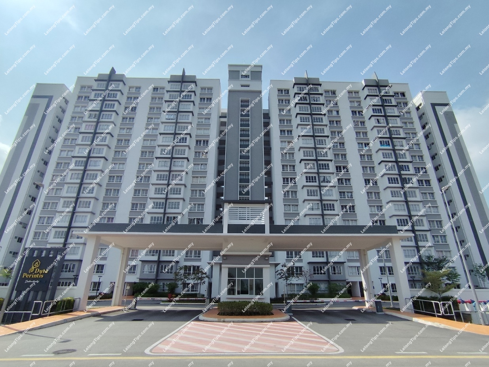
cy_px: 184
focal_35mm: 16
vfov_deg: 78.1
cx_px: 244
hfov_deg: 94.5
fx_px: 226
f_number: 2.2
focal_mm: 1.65
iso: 50
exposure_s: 1/5295
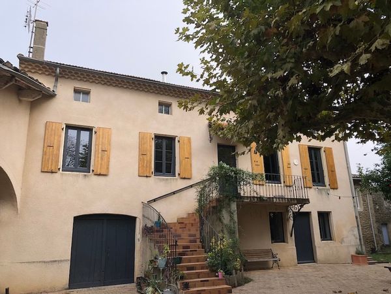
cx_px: 196
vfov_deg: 49.7
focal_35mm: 28
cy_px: 147
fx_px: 316
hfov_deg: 63.4
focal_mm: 3.99
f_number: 1.8
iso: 20
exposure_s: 1/539
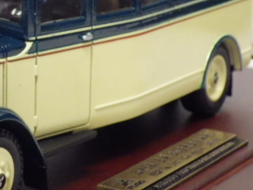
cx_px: 27
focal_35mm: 147
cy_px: 70
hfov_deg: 13.3
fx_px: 1075
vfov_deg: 10.1
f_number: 4.2
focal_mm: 12.8
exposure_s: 1/25
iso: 1250
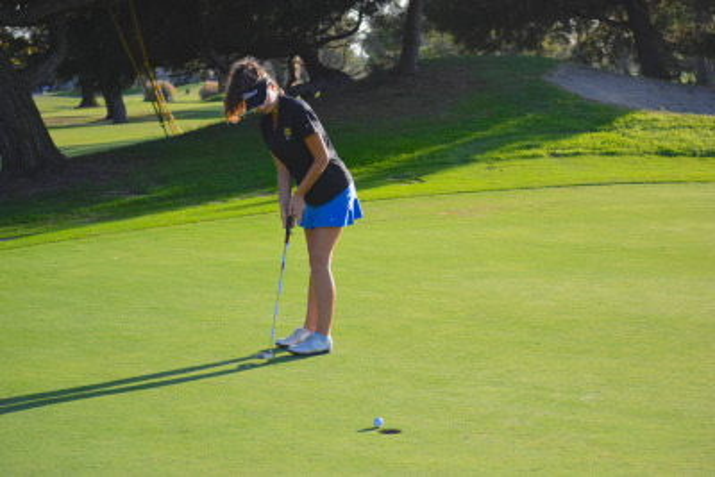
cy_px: 238
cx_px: 358
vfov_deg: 16.6
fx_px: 1639
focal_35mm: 82
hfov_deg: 24.6
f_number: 4
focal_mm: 55
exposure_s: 1/4000
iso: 1600
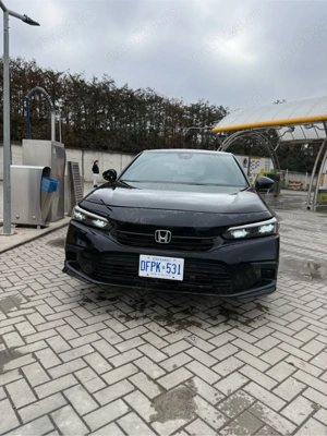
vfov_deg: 71.6
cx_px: 164
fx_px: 302
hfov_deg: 56.8
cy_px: 218
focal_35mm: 24
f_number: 1.78
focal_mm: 6.76
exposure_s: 1/2801
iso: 100
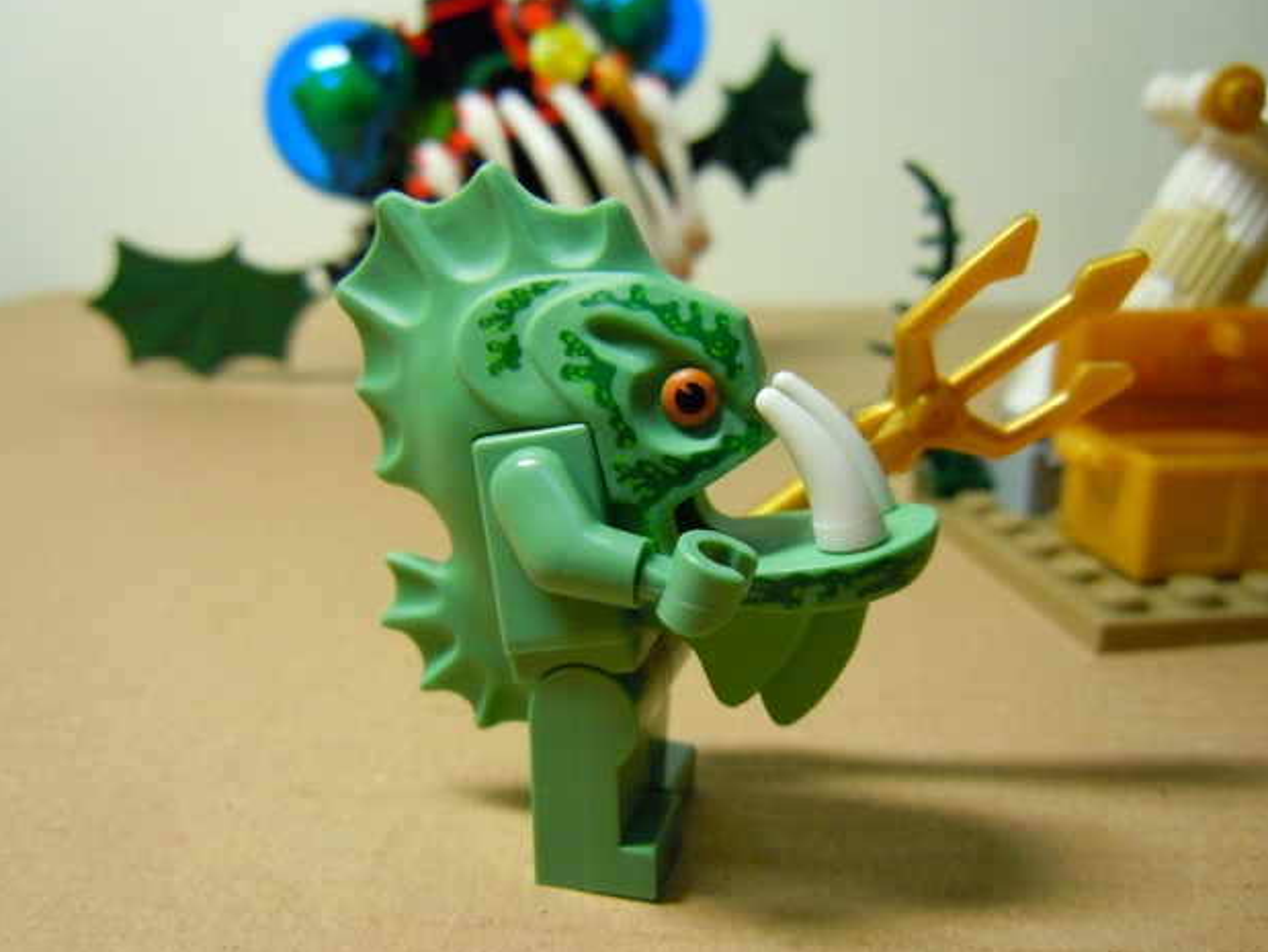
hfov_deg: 58.3
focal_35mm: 31
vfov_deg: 45.5
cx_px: 617
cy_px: 487
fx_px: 1136
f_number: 3.5
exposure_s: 1/60
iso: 400
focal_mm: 5.4
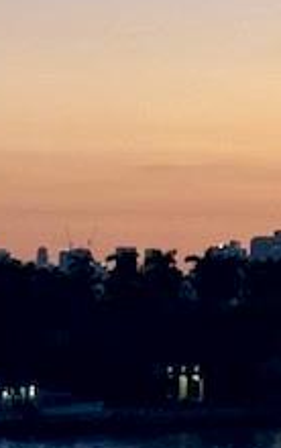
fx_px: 3617
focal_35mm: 296
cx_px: 462
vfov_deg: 7.1
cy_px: 37
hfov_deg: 4.4
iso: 100
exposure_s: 1/60
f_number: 1.78
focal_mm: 6.76
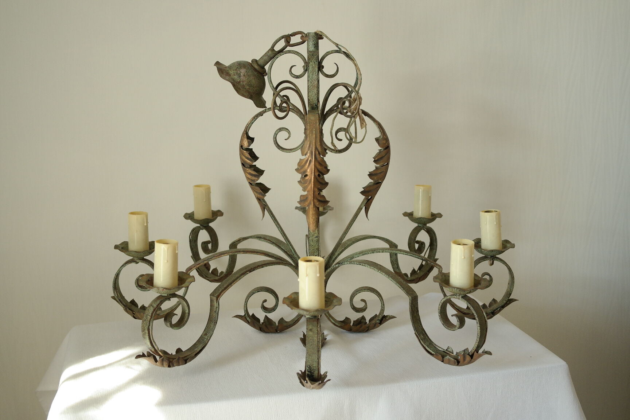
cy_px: 210
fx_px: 805
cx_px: 315
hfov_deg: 42.7
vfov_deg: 29.2
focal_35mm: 46
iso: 800
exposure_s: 1/40
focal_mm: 30
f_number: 5.6
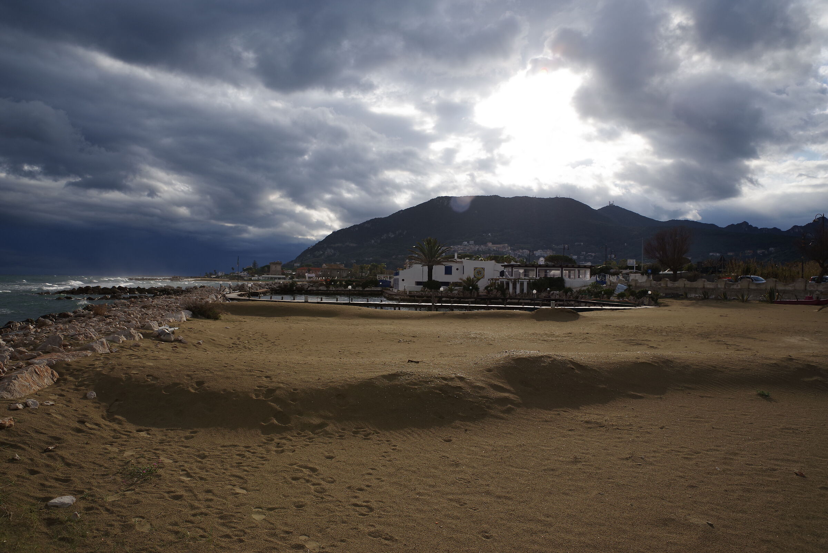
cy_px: 276
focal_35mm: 24
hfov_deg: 73.7
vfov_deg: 53.2
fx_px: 552
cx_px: 414
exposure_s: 1/400
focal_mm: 24
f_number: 8
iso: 200
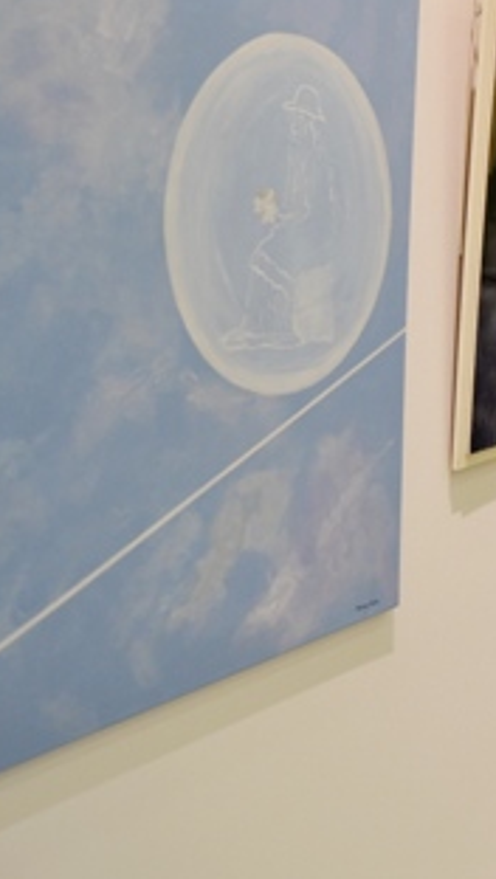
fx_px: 1353
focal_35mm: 58
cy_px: 317
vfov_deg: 35.7
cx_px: 826
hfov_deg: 17.7
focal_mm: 18
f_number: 4.5
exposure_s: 1/80
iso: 400
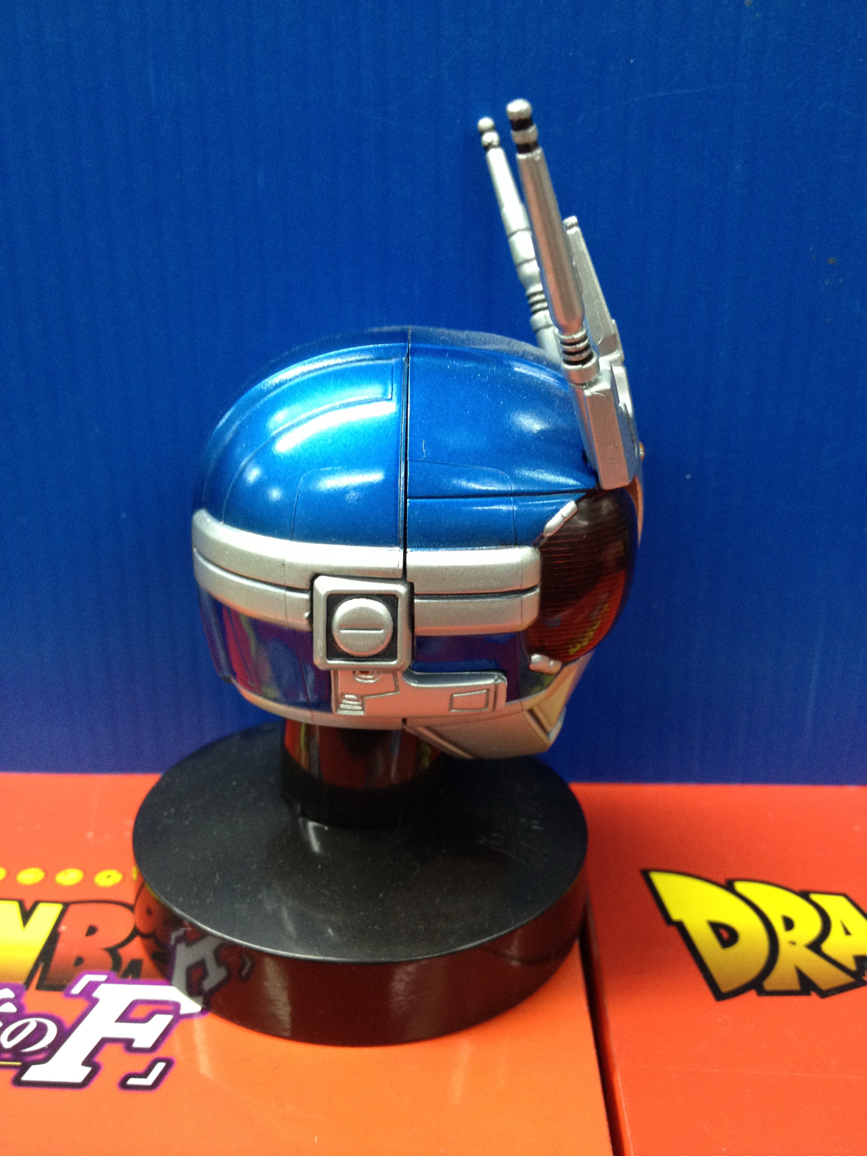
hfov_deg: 40.7
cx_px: 434
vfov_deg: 52.6
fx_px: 1169
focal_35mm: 35
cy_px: 578
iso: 160
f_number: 2.4
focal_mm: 4.28
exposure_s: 1/20
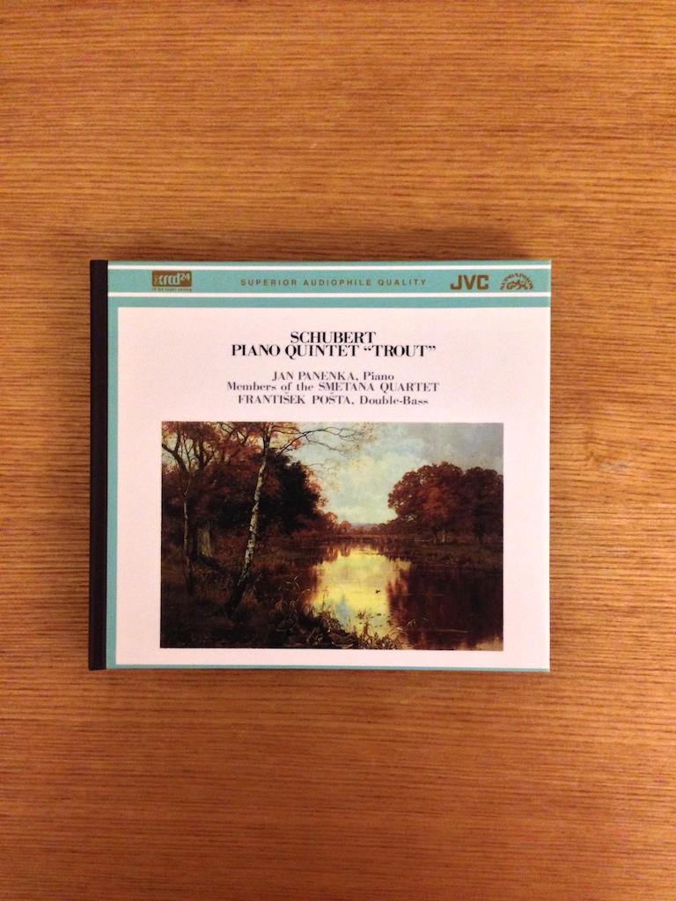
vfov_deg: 55.4
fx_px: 859
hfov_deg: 42.9
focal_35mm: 33
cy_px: 450
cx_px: 338
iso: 400
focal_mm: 4.12
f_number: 2.4
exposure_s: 1/17
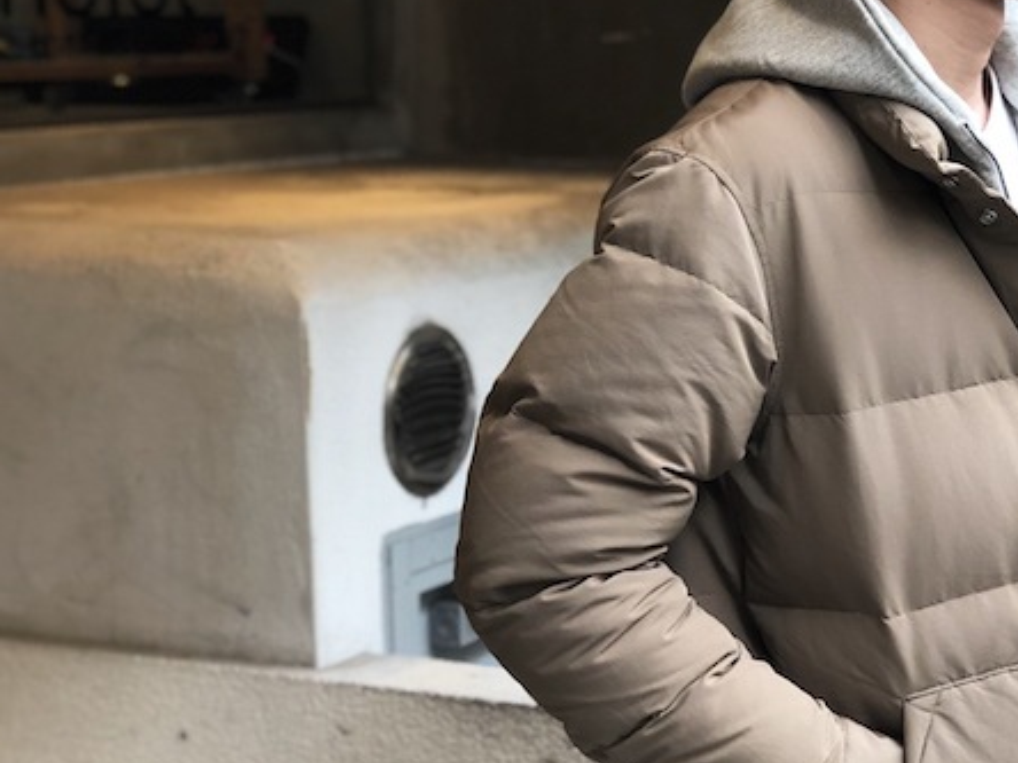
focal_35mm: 82
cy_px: 535
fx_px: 2411
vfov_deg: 17.9
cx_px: 800
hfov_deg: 23.5
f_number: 2.4
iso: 80
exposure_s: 1/60
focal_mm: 6
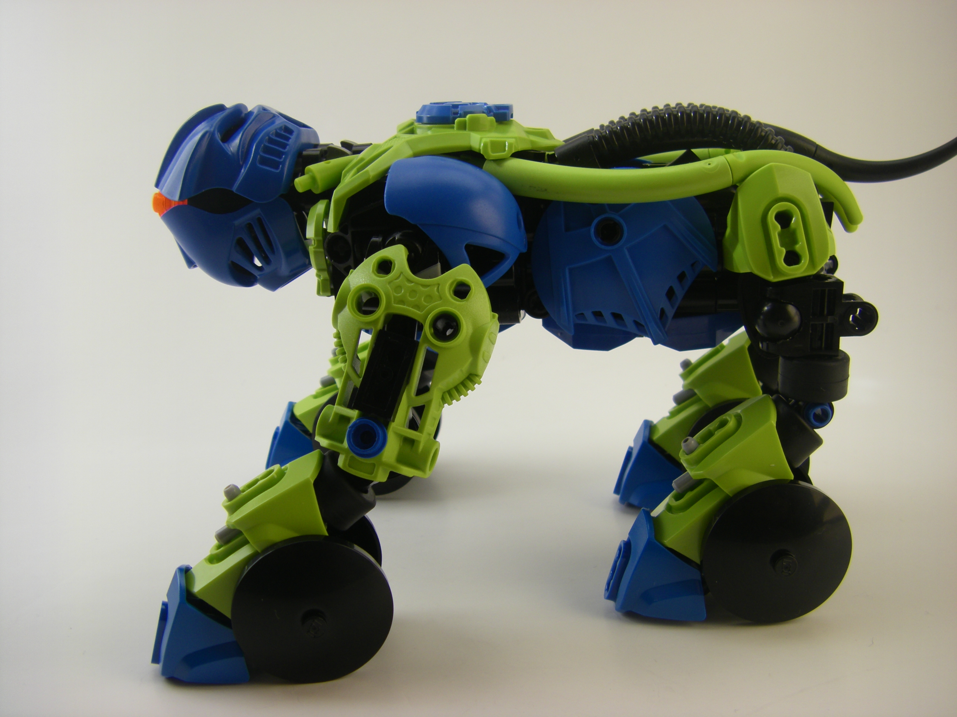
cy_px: 358
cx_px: 478
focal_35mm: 38
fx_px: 1051
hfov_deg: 49.0
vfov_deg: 37.7
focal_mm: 6.3
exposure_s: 1/160
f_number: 3.5
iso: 64
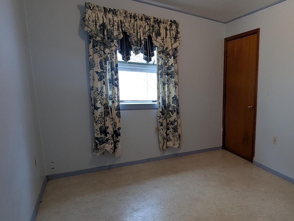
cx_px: 236
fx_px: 187
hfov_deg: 68.8
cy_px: 118
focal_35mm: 22
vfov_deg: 61.2
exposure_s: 1/24
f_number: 2.2
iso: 67
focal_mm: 1.95
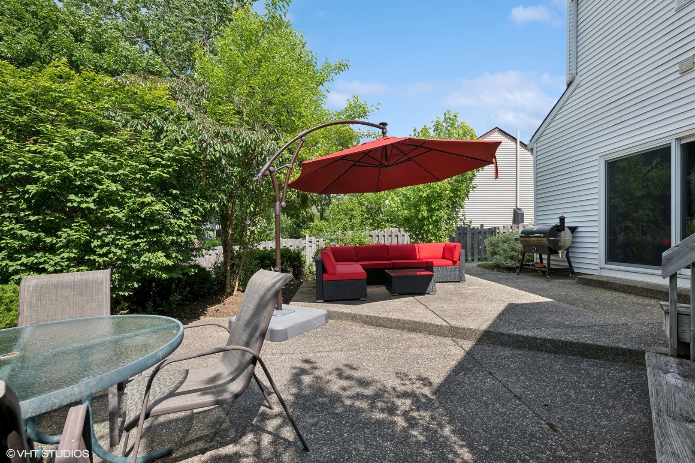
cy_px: 232
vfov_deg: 73.7
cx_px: 348
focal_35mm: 16
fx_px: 309
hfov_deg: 96.7
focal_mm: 16
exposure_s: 1/250
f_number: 9.5
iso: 200
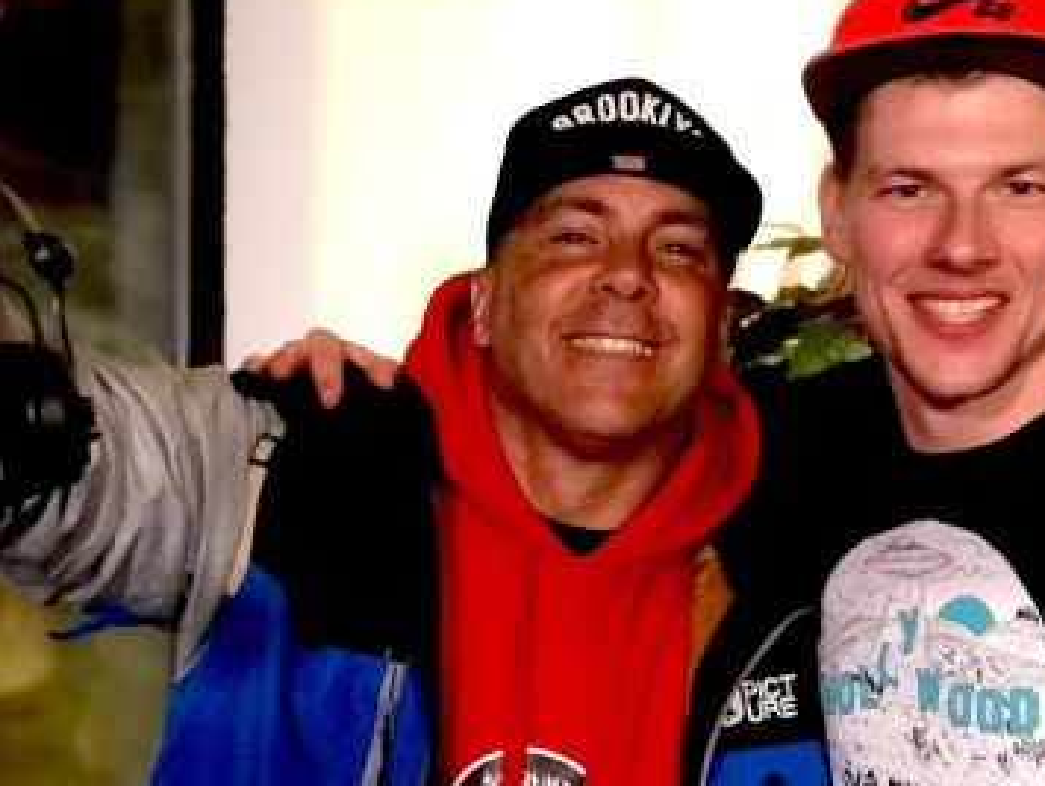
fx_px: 2418
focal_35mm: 80
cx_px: 683
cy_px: 514
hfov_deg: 24.3
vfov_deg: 18.4
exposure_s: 1/54
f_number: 2.8
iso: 1250
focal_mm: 6.6
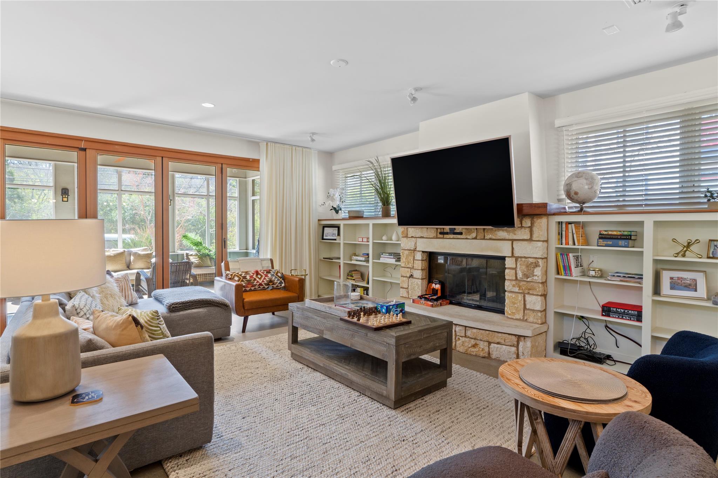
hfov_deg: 85.4
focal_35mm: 20
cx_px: 359
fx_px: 389
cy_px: 239
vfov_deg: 63.2
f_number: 11
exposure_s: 2
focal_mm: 13
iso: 250
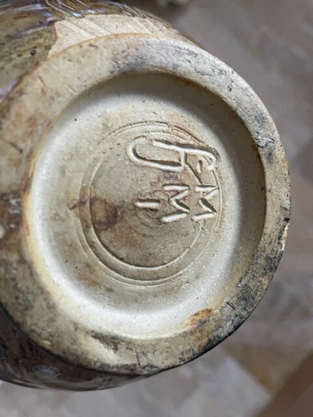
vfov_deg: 67.3
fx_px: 313
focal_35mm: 26
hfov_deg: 53.1
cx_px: 156
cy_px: 208
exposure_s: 1/60
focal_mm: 4.2
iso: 250
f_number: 1.6
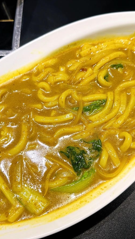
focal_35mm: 35
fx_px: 223
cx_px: 64
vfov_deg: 56.6
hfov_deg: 33.7
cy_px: 119
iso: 125
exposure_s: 1/60
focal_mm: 6.86
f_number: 1.78
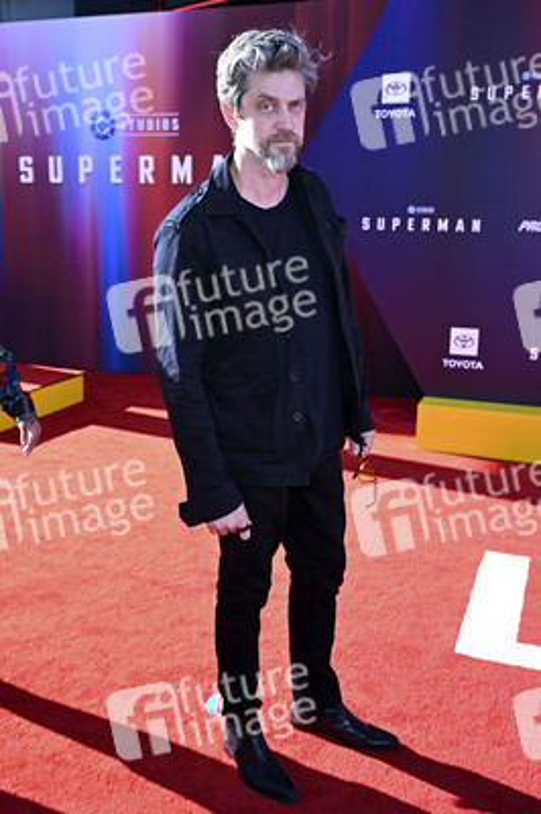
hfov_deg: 35.9
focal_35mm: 37
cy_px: 407
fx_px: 835
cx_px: 270
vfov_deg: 51.9
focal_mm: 37
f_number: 4.5
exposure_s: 1/200
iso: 500
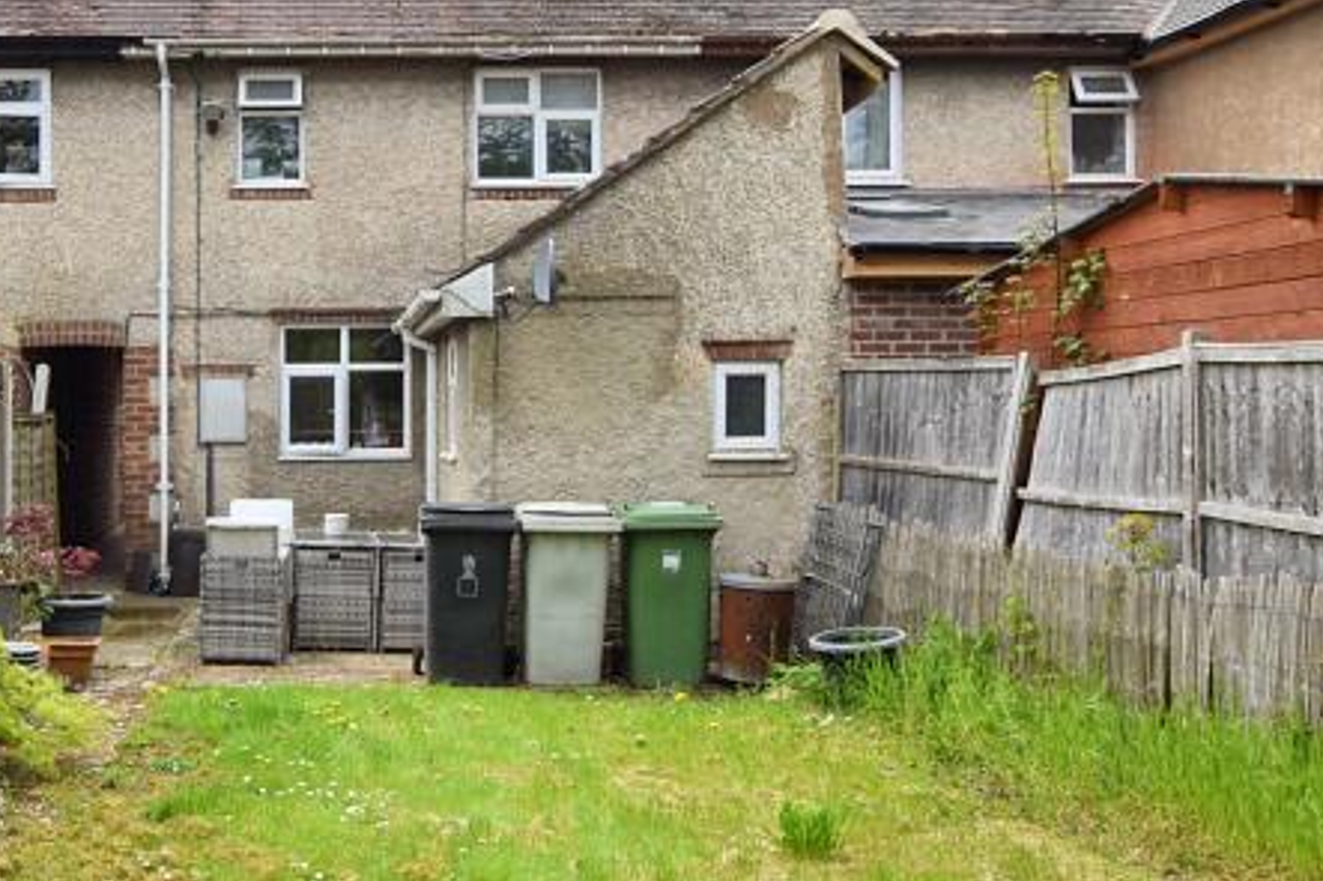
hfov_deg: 49.2
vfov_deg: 34.2
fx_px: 1402
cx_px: 388
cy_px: 230
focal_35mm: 38
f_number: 8
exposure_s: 1/250
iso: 110
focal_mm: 11
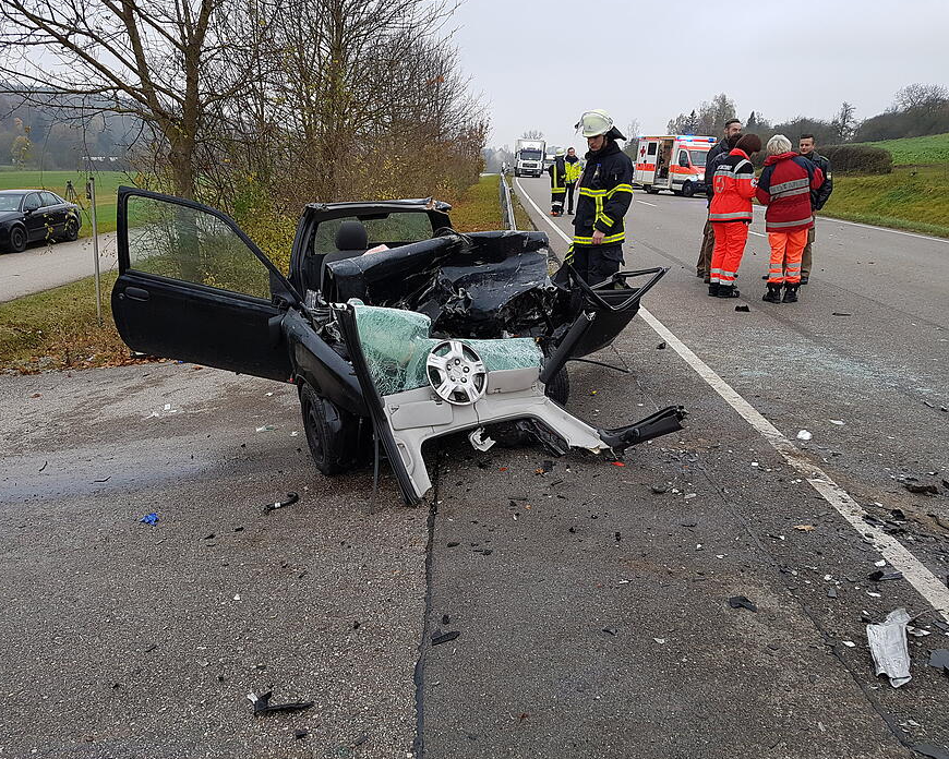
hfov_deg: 62.1
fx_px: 786
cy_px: 387
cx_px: 427
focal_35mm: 28
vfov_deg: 51.5
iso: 40
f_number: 1.7
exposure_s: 1/100
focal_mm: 4.2
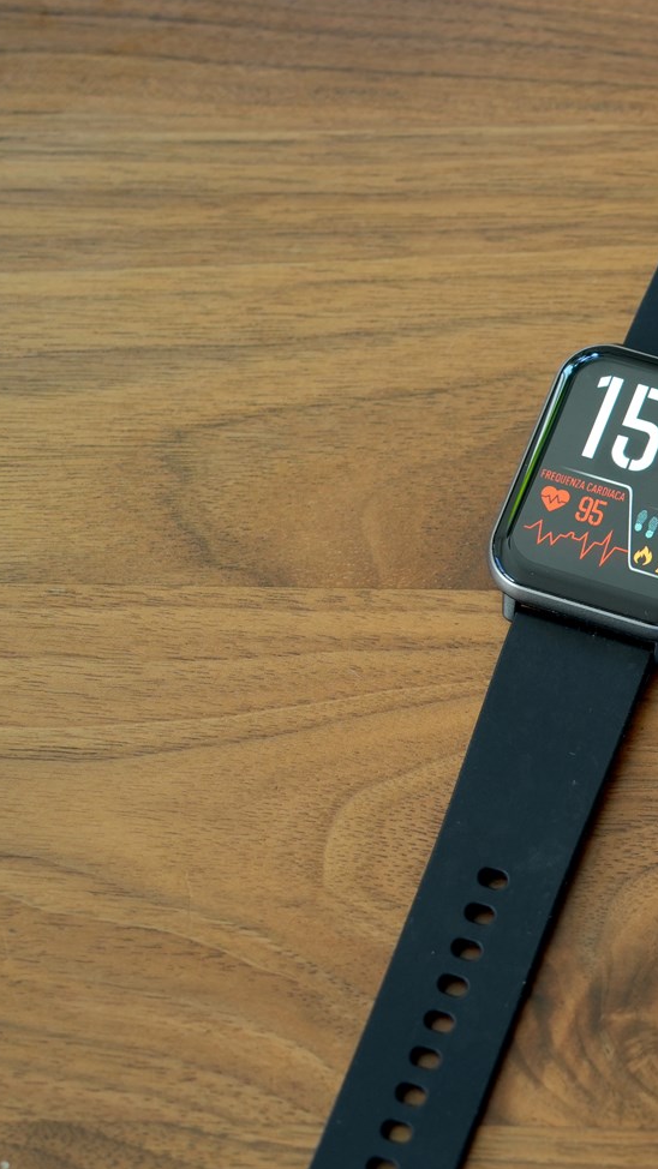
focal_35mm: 95
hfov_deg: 12.3
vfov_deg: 22.4
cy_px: 617
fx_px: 2946
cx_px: 911
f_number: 4
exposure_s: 1/80
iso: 400
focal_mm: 46
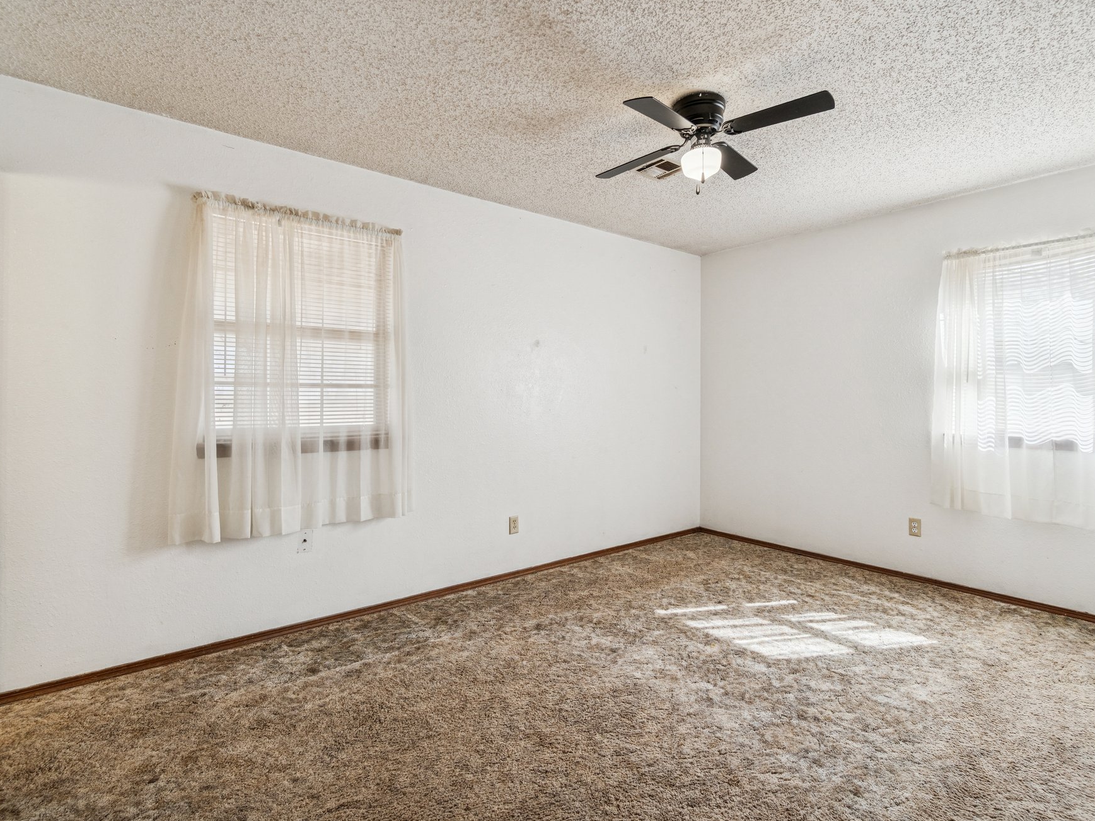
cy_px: 406
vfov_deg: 74.7
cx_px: 559
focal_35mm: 17
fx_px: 538
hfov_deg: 91.0
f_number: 6.3
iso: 200
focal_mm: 10
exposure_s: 1/100
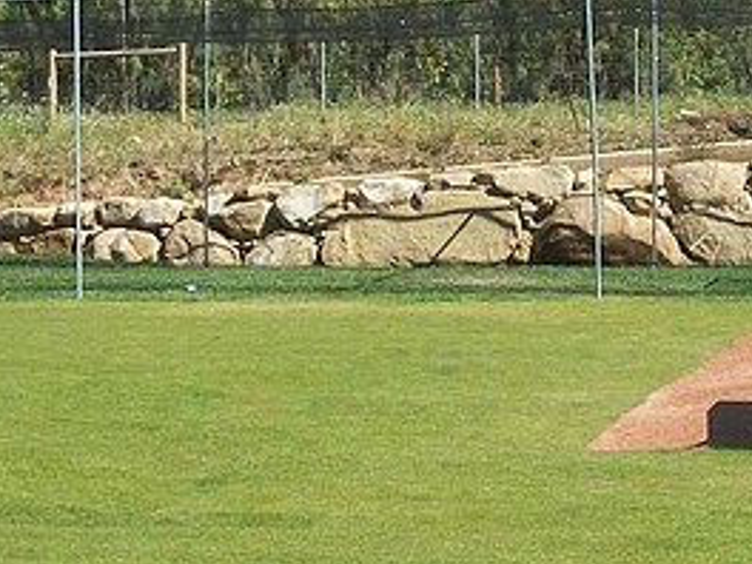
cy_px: 168
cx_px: 310
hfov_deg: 18.0
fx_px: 2368
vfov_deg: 13.6
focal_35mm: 109
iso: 80
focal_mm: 6
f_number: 4.8
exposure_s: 1/382
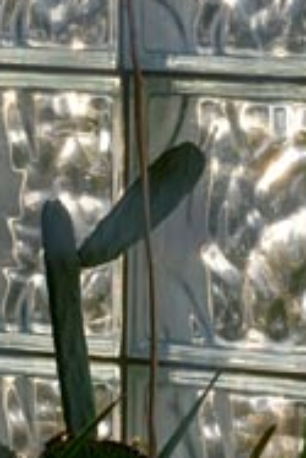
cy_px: 358
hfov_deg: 2.4
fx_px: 7304
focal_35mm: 574
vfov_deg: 3.6
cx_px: 219
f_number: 11
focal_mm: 268
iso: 320
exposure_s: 1/250
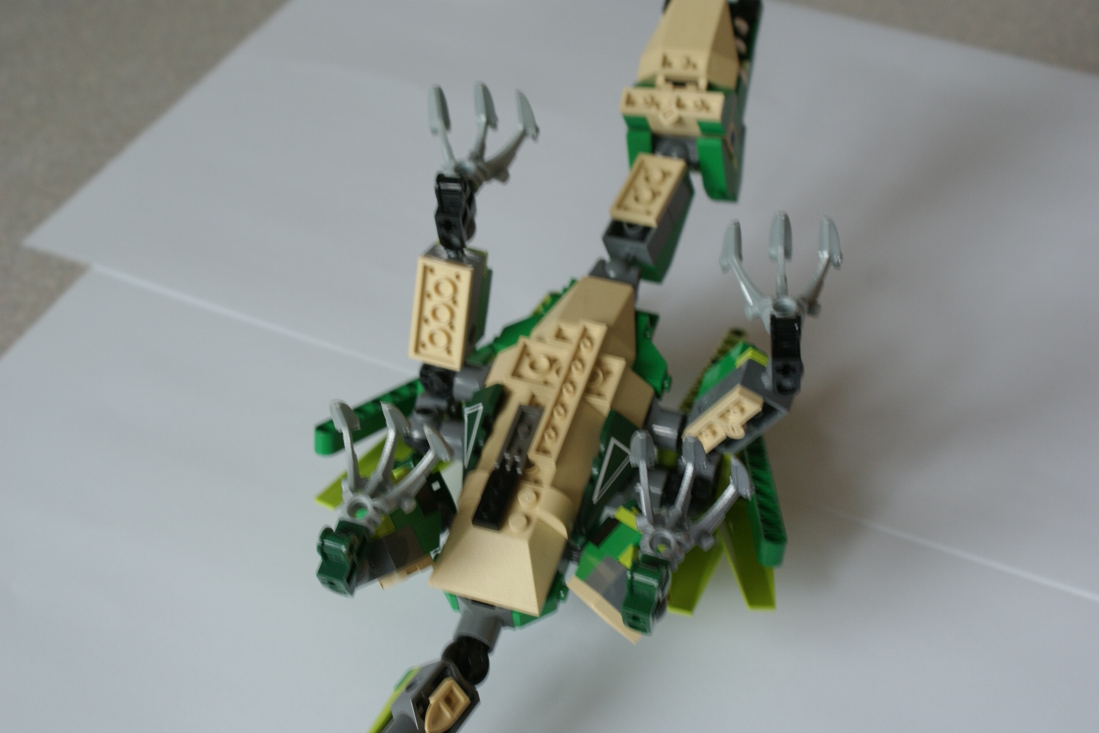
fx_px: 1832
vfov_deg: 22.6
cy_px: 366
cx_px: 550
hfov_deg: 33.4
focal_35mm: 60
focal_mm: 40
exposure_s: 1/5
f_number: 5.6
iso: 200
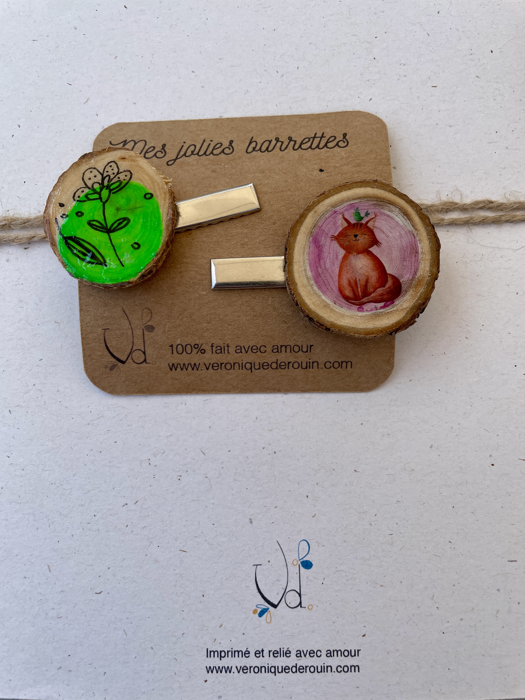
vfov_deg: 67.3
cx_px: 262
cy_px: 350
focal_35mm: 26
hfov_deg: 53.1
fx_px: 526
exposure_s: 1/2257
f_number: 1.6
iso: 32
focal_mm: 4.2
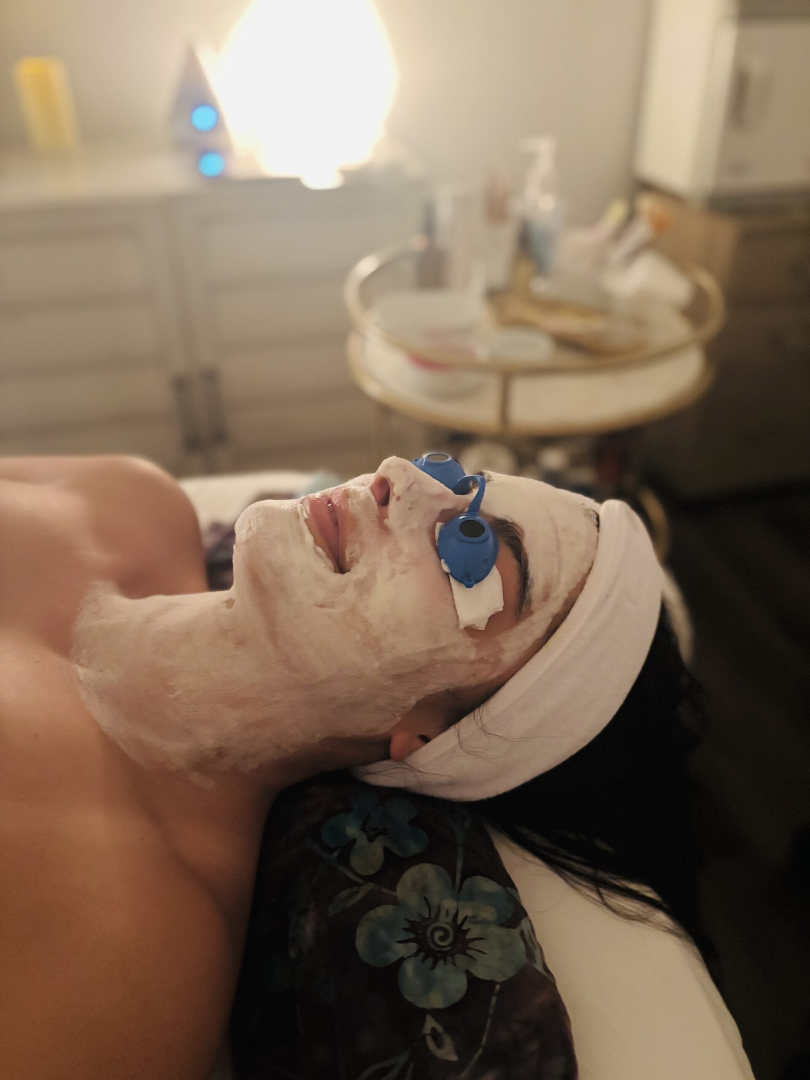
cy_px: 540
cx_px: 405
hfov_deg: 53.1
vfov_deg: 67.3
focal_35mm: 26
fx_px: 811
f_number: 1.6
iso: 1000
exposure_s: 1/24
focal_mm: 5.96
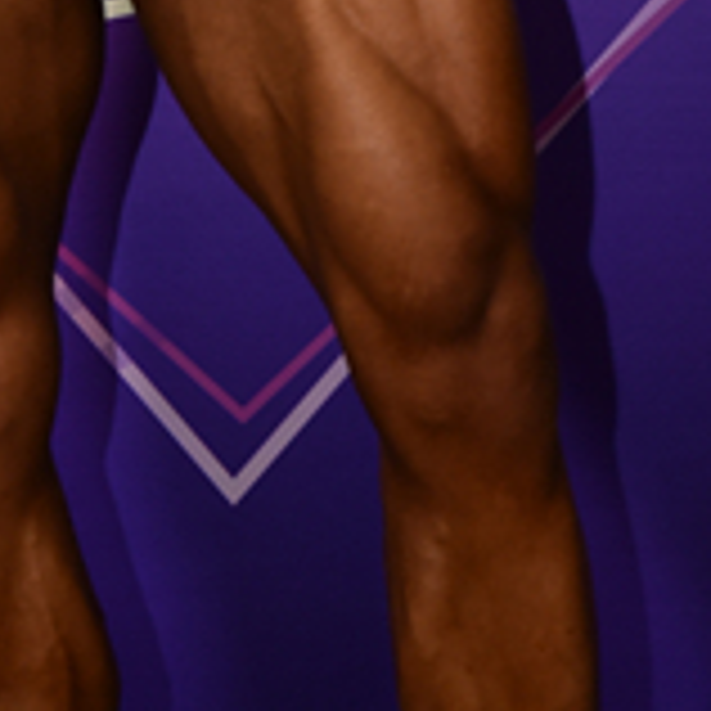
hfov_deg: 6.9
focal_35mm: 252
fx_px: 5856
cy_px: -590
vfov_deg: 6.8
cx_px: 122
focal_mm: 52
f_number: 4
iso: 800
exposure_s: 1/160
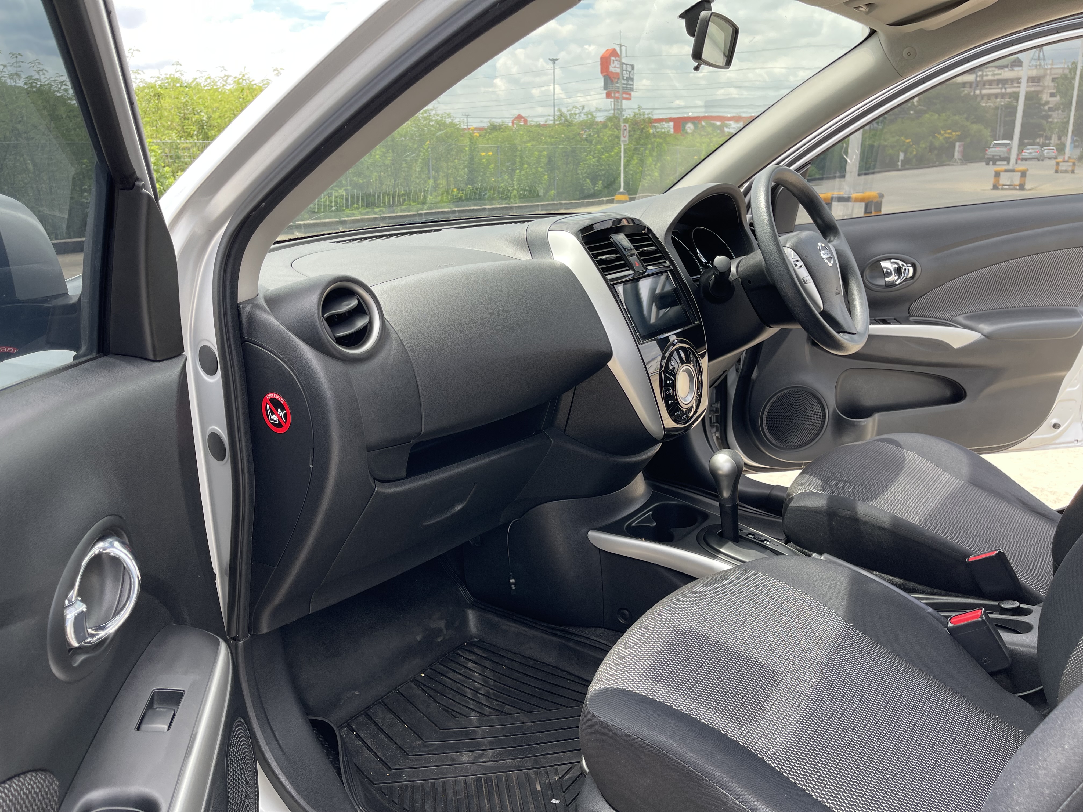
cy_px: 406
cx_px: 542
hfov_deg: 67.3
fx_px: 813
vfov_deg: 53.1
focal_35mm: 26
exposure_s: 1/516
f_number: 1.6
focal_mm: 5.1
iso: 32
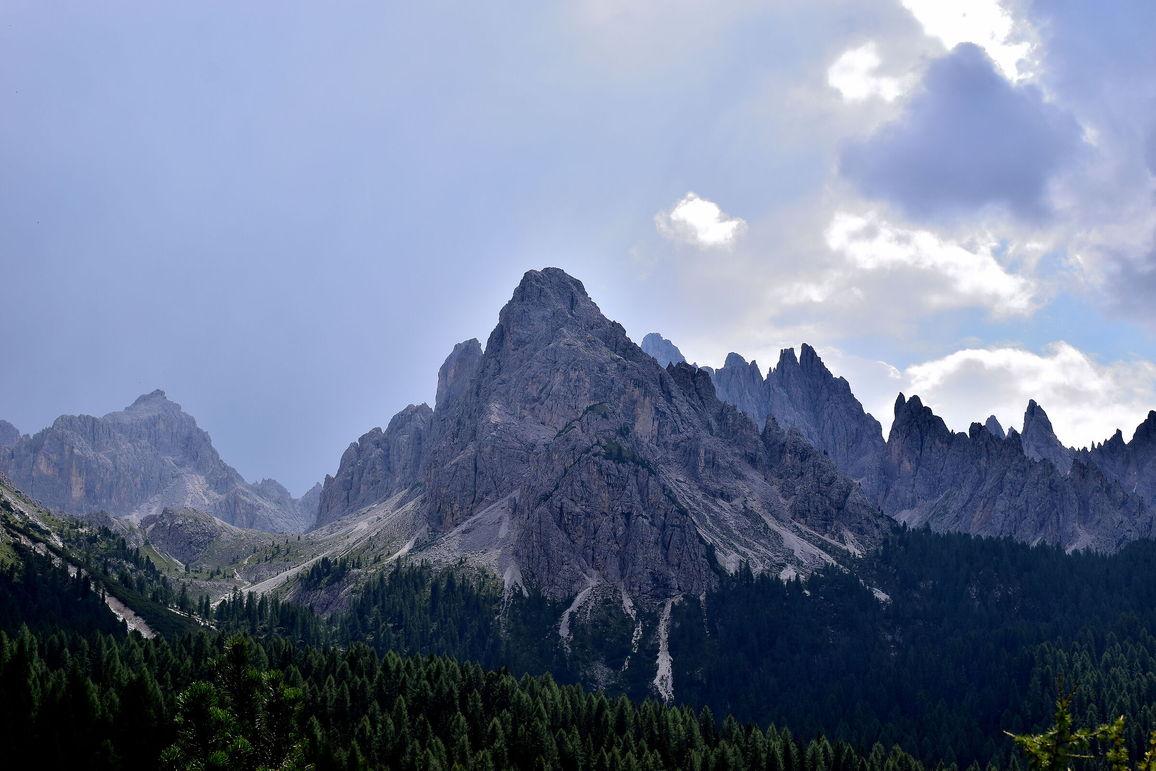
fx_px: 1686
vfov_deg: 25.8
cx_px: 578
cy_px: 386
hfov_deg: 37.9
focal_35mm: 52
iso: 100
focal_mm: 35
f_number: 8
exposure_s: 1/500
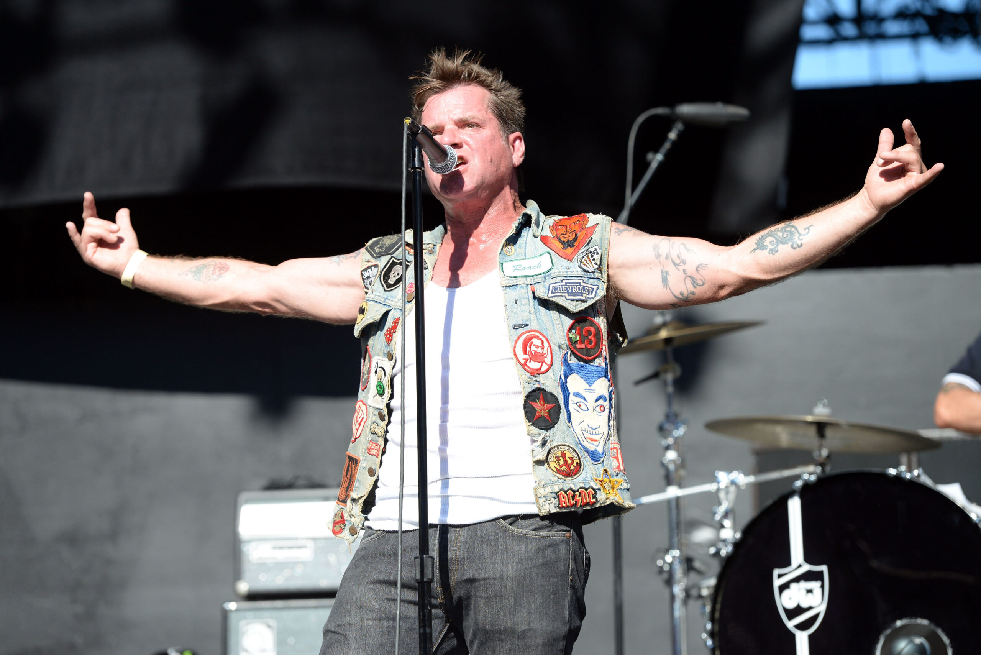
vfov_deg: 7.9
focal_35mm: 175
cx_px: 490
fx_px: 4770
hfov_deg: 11.7
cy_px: 328
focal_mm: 175
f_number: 5.6
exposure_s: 1/4000
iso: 800
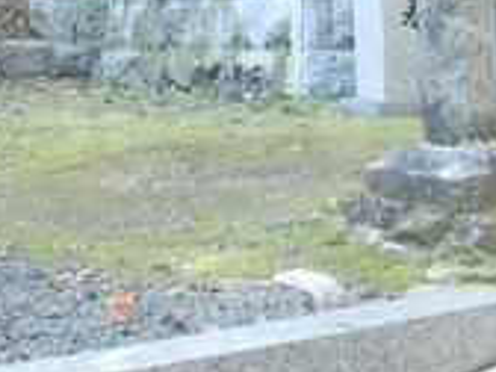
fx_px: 1490
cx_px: 165
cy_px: -208
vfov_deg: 13.3
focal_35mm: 104
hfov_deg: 18.8
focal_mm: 4.5
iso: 400
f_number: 3.7
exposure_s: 1/25
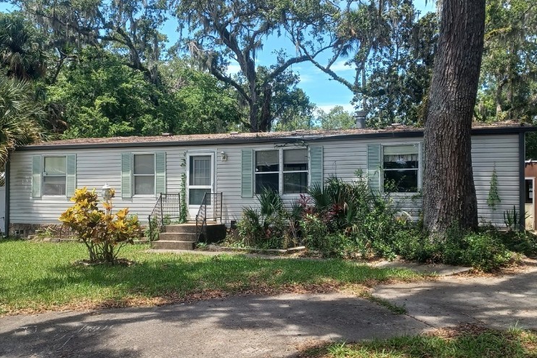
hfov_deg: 53.1
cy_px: 185
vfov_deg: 36.9
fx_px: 537
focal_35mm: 36
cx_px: 261
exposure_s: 1/151
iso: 32
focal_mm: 4.6
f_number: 1.8
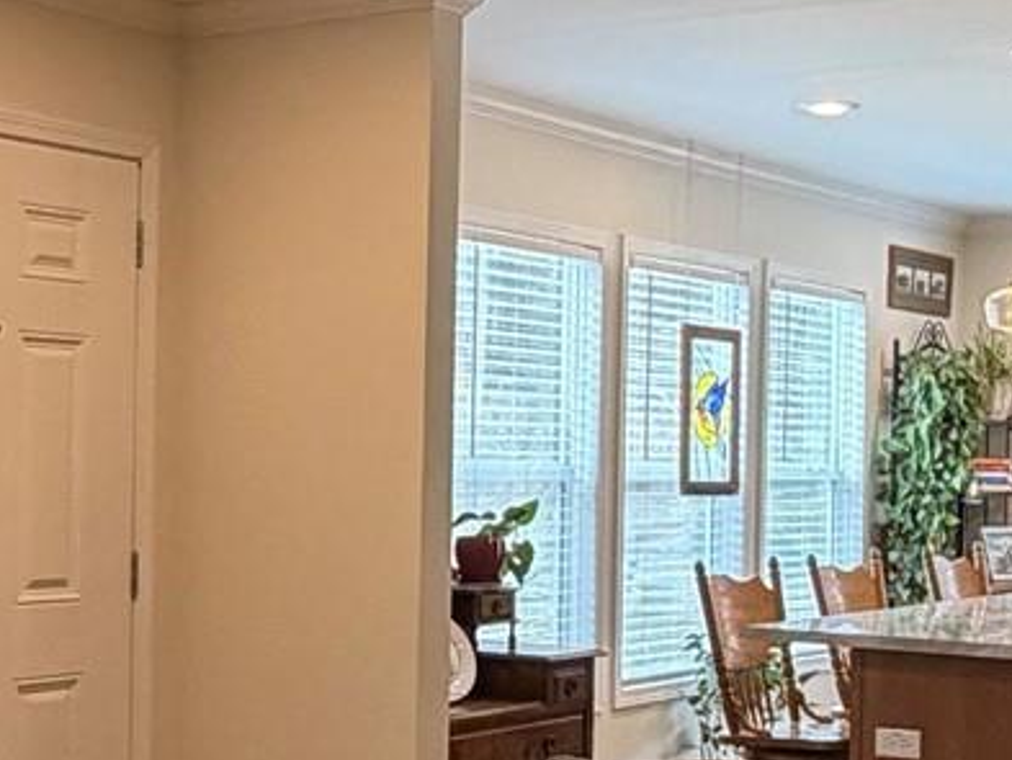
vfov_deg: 20.1
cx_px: 409
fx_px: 2135
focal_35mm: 73
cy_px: 492
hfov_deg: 26.6
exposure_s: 1/60
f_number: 2.2
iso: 250
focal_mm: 2.22
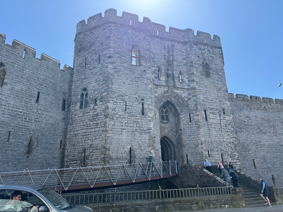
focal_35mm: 24
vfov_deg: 56.8
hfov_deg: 71.6
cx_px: 142
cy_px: 106
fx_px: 196
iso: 80
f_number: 1.78
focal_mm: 6.76
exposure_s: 1/2445
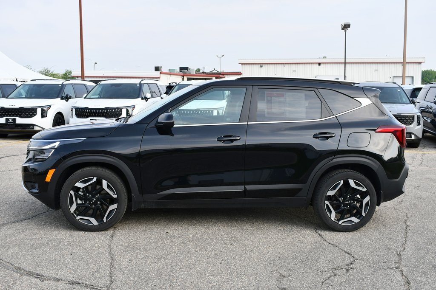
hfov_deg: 48.5
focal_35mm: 40
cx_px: 218
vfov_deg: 33.4
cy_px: 145
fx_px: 484
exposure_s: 1/250
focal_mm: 27
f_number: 8
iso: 140
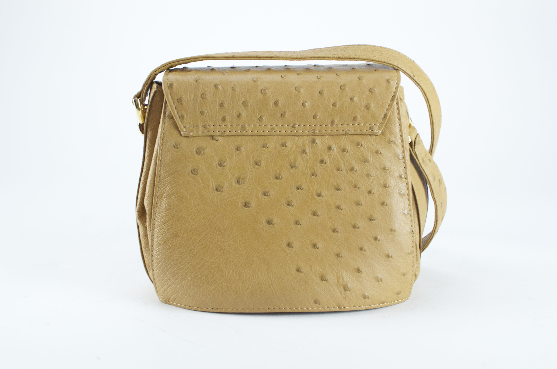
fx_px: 811
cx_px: 278
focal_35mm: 52
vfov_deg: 25.6
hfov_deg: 37.9
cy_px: 184
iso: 800
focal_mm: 35
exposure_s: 1/125
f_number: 4.5
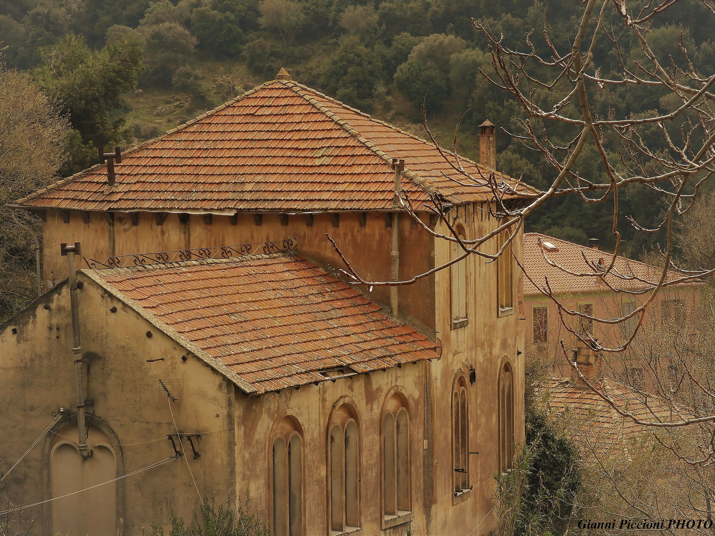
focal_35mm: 135
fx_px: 2788
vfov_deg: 11.0
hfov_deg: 14.6
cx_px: 358
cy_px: 268
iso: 100
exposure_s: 1/200
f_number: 5
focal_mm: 24.2
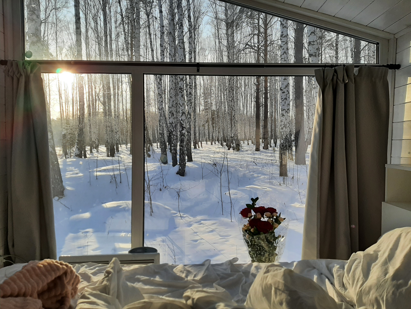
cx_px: 206
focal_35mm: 26
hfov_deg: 67.3
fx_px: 309
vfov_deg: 53.1
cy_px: 154
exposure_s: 1/833
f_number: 1.7
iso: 40
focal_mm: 3.93
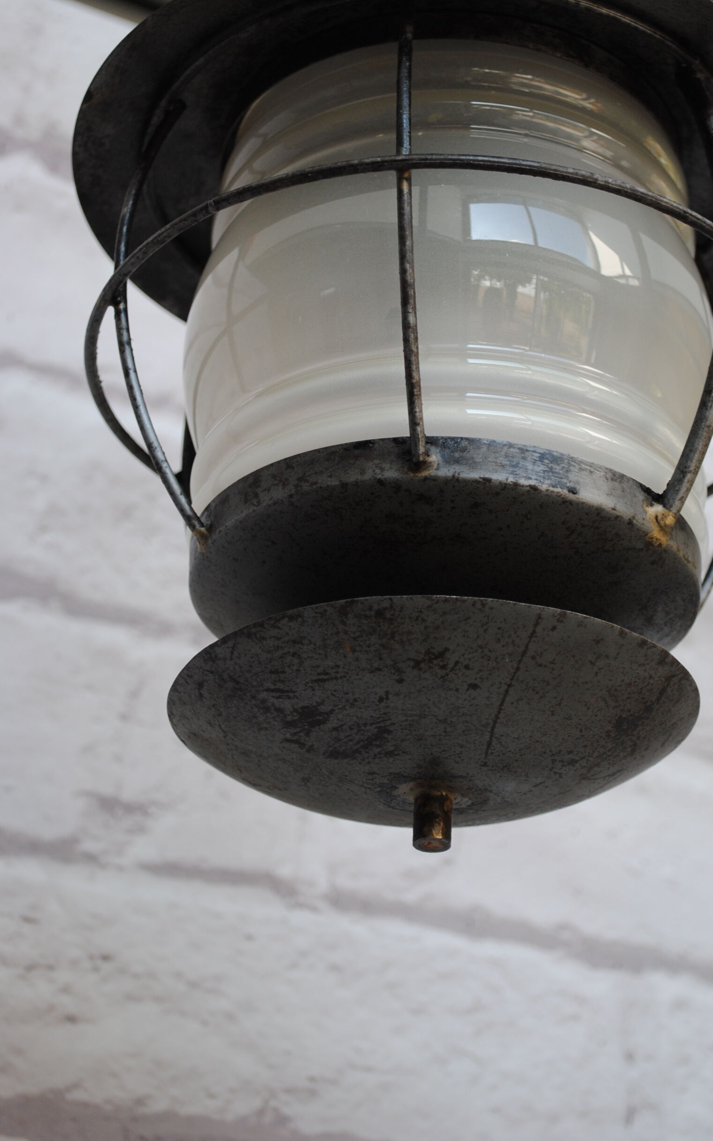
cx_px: 452
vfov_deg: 28.2
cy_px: 492
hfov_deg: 17.8
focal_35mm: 73
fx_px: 2270
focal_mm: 40
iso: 200
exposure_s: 1/80
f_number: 5.3
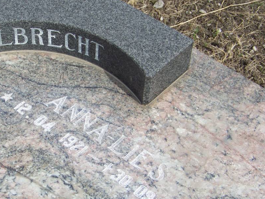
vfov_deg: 18.0
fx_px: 628
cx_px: 83
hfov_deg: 23.7
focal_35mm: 82
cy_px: 108
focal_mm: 9.36
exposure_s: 1/1000
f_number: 3.2
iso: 64
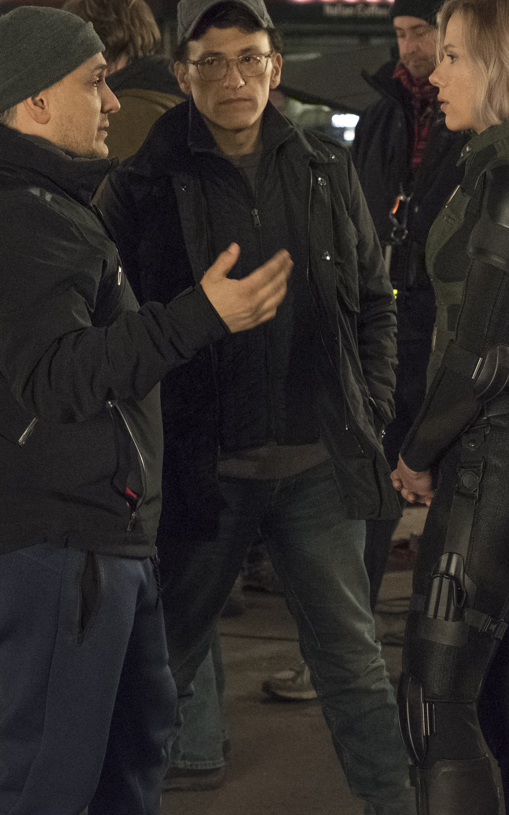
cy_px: 339
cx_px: 158
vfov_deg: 18.9
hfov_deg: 11.9
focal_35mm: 110
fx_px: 2441
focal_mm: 40.1
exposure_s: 1/125
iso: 8000
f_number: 3.2
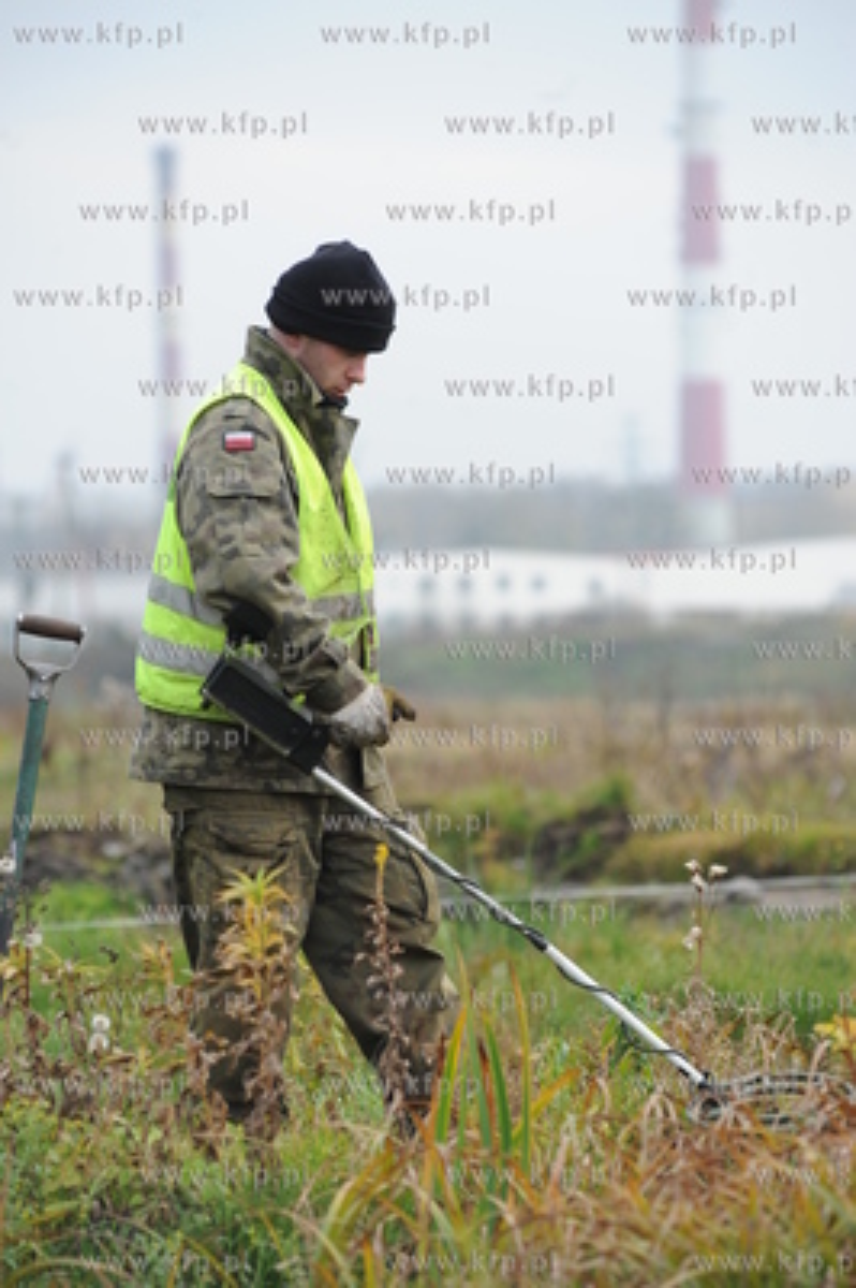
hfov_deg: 6.9
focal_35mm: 200
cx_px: 428
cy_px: 644
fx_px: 7145
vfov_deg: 10.3
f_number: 5.6
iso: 400
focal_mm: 200
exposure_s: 1/200
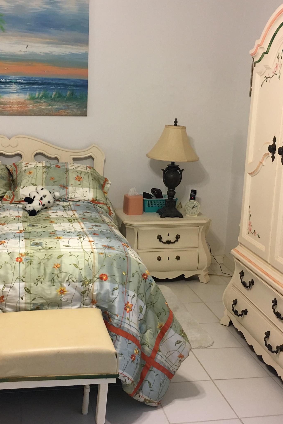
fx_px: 519
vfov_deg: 44.5
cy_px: 201
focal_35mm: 44
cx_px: 100
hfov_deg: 30.3
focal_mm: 4.15
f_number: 2.2
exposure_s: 1/15
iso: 50
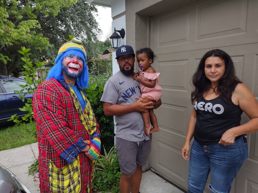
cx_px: 129
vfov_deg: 51.4
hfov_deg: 65.3
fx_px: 201
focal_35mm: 27
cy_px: 96
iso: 172
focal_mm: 4.71
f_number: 1.7
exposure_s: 1/60
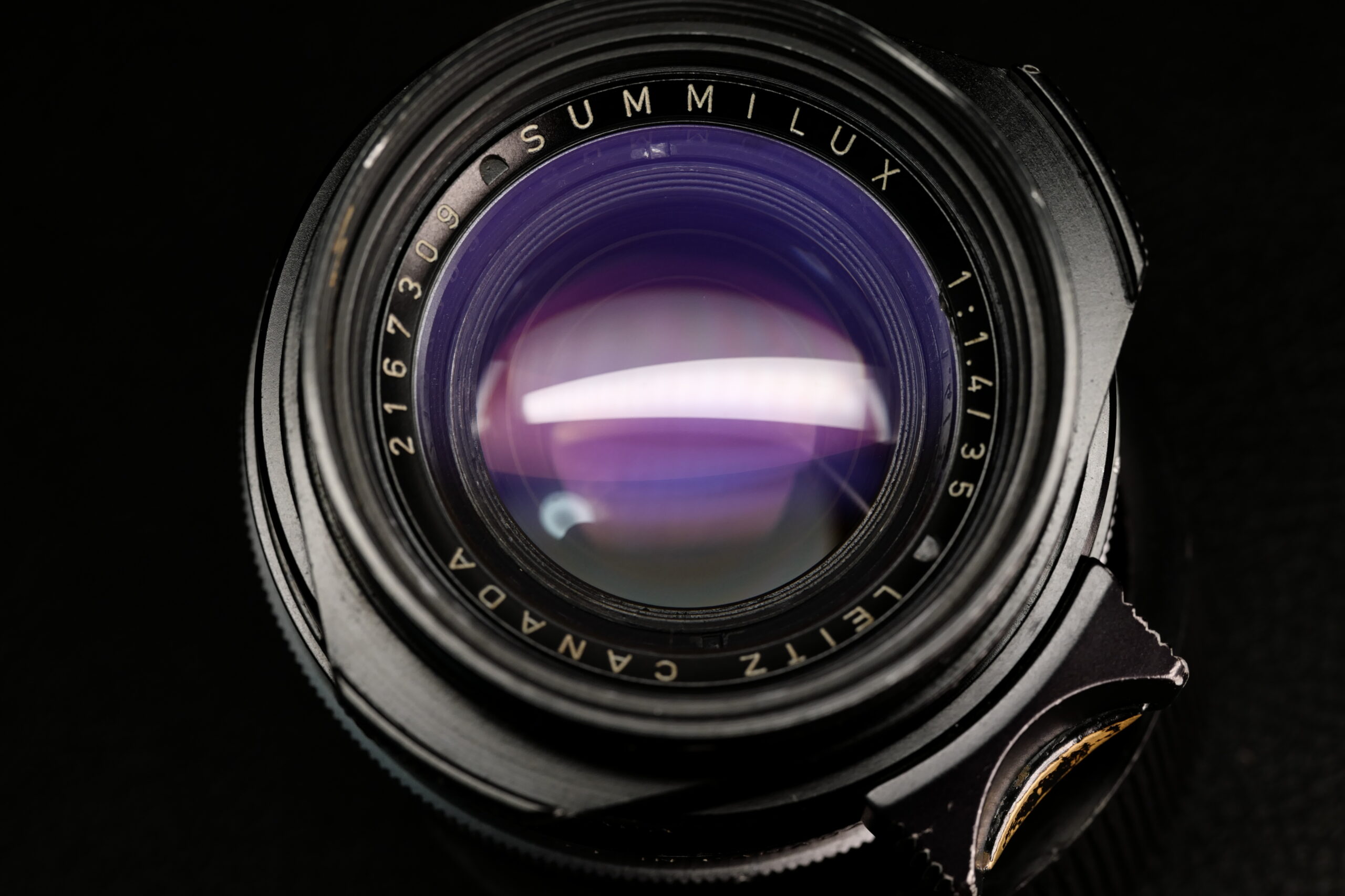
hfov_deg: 20.4
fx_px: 3736
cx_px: 672
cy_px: 448
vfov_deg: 13.7
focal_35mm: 100
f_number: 8
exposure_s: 1/200
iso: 1000
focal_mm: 100
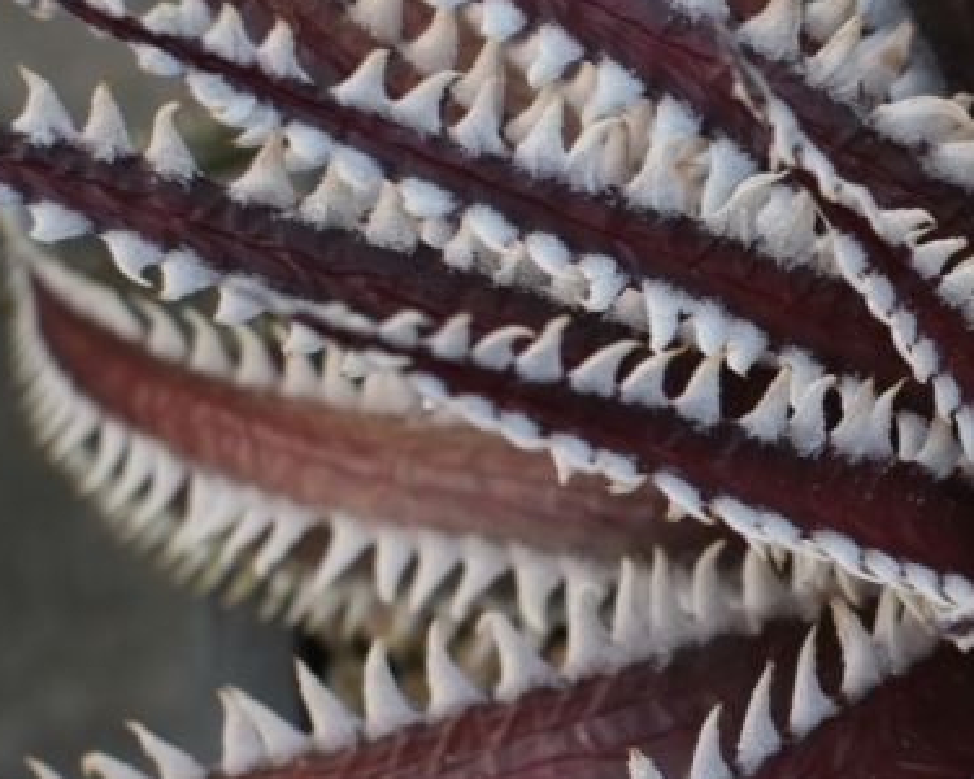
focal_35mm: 159
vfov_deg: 9.7
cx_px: 1229
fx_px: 4583
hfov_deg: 11.8
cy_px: 522
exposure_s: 1/50
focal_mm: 35
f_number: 5
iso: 320
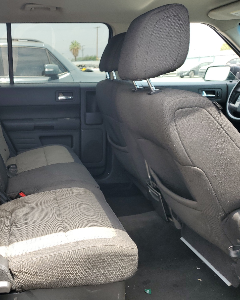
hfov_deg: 41.8
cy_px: 149
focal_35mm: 34
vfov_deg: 52.8
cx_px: 55
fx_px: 302
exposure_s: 1/417
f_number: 1.5
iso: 50
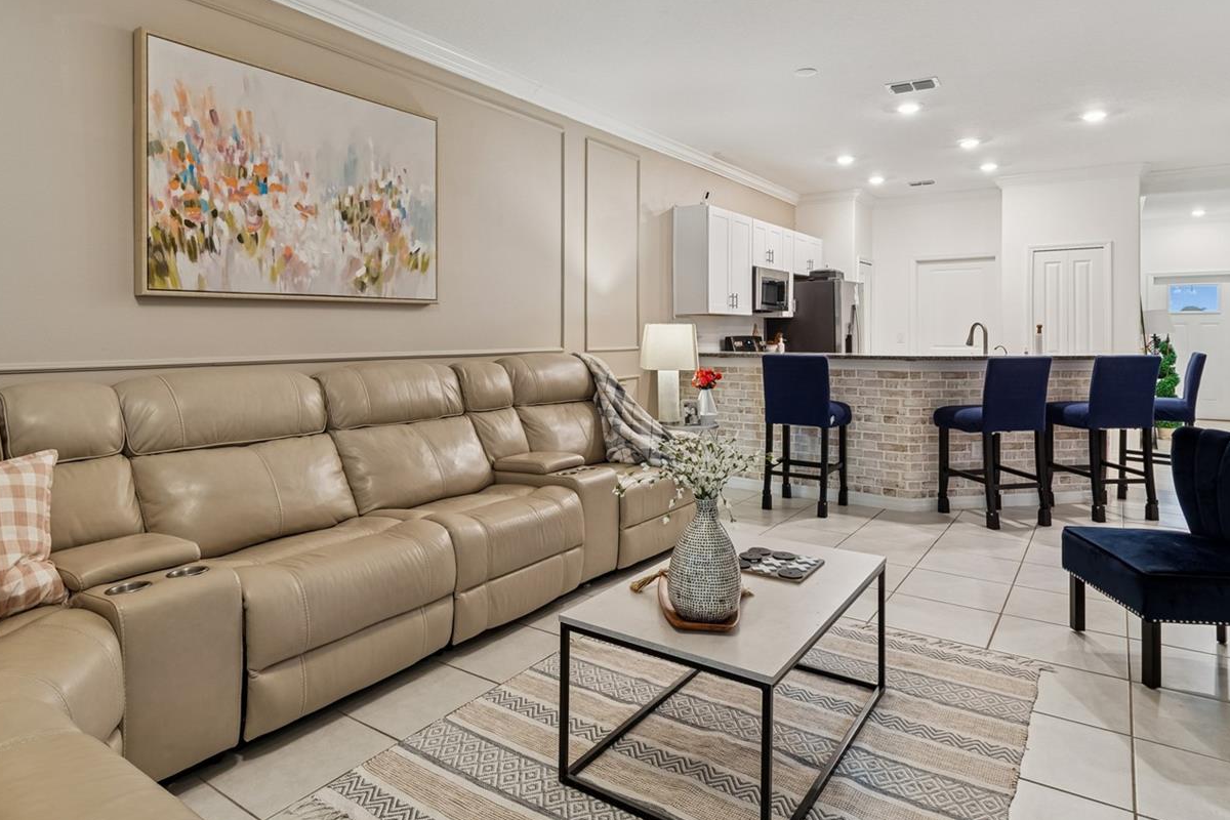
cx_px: 577
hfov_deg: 83.9
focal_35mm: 20
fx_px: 683
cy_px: 363
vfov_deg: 61.8
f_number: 7.1
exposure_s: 1/2.5
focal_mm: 10
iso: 100
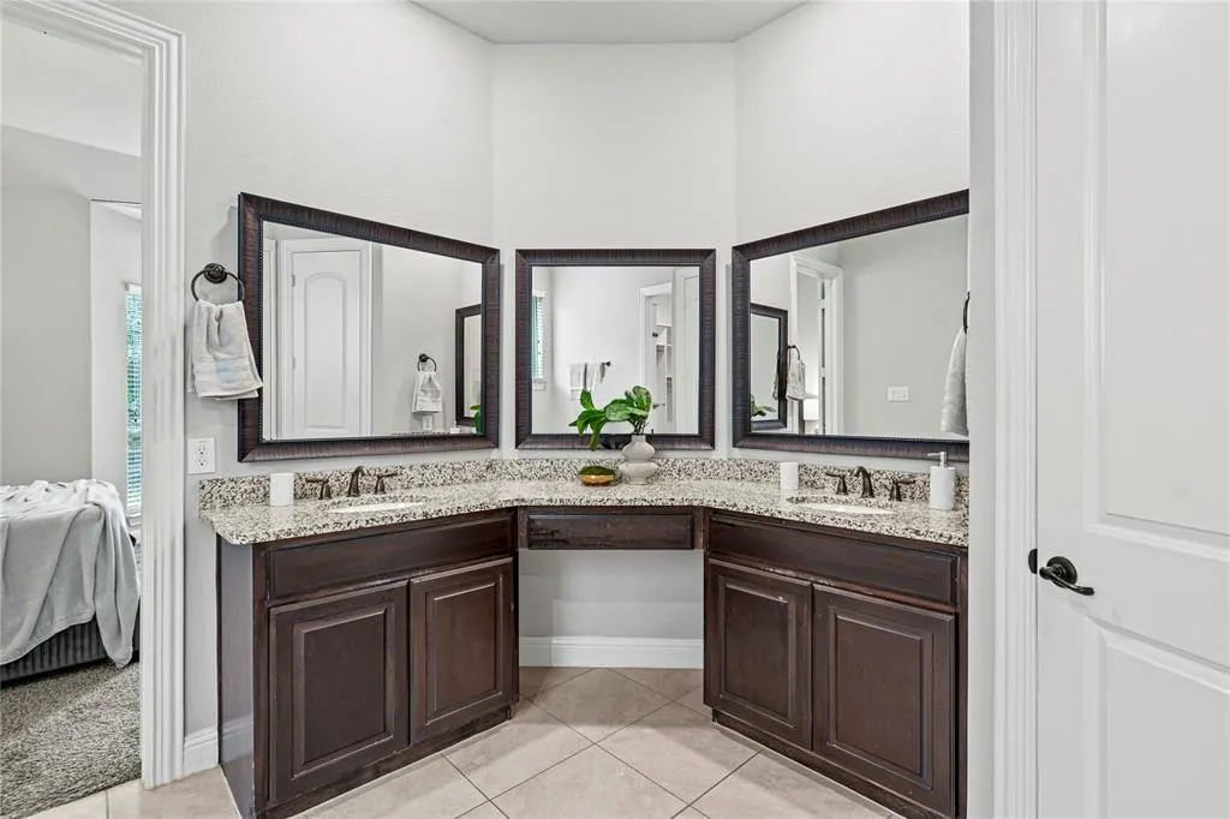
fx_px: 564
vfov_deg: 72.0
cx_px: 615
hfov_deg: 95.0
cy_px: 410
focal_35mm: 16
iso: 125
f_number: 8
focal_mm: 11
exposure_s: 2
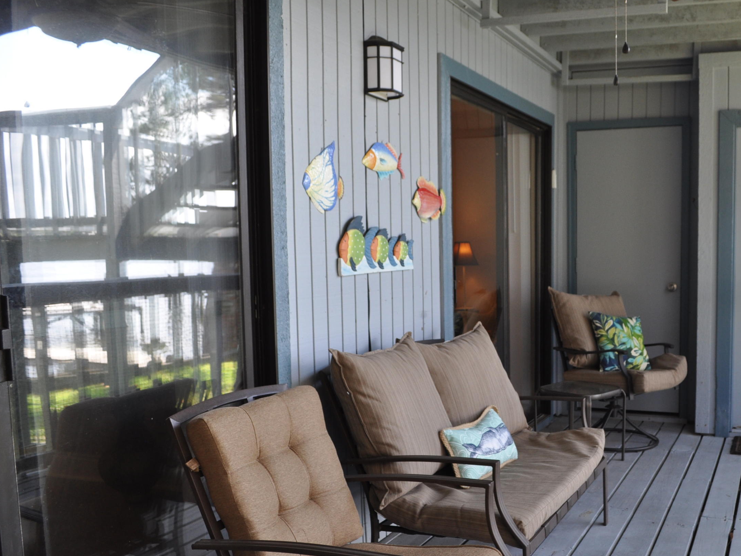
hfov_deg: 50.2
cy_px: 331
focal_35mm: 36
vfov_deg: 39.5
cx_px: 511
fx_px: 771
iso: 400
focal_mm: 18
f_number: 5
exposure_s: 1/100
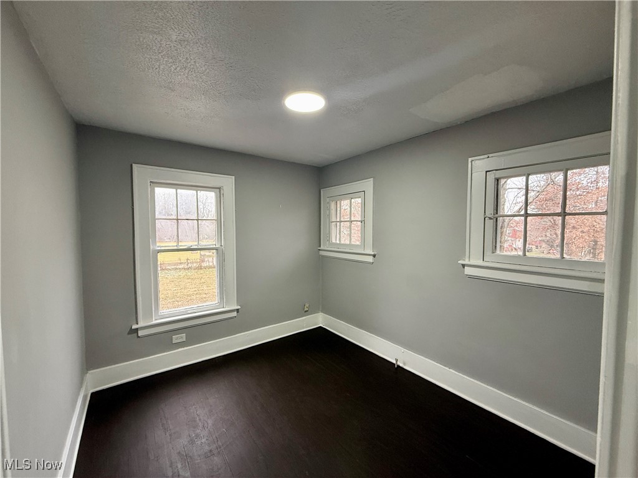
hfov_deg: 102.1
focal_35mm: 14
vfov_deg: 85.7
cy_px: 239
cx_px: 319
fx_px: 258
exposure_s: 1/120
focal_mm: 2.22
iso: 200
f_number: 2.2
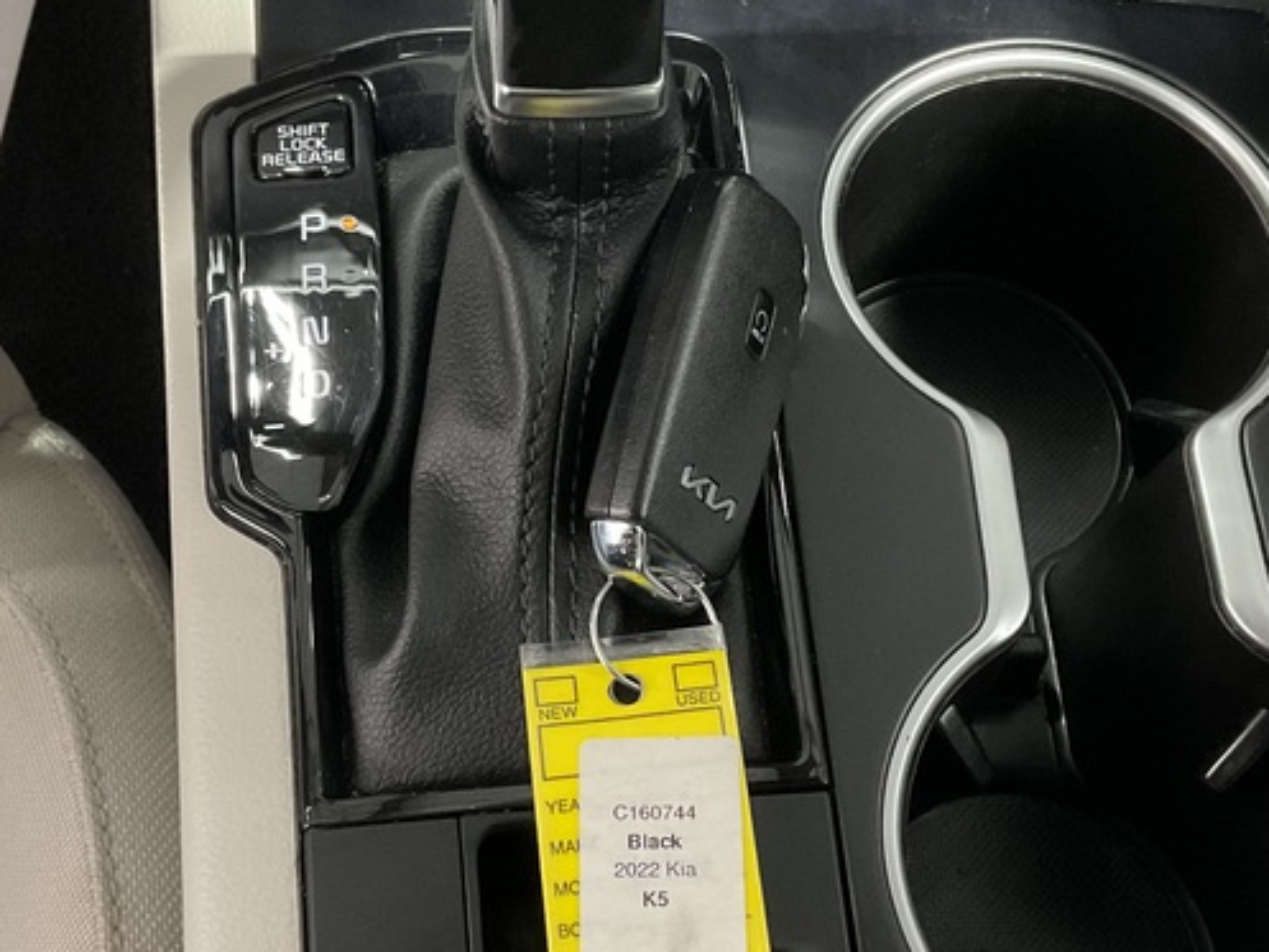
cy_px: 482
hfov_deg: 34.3
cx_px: 643
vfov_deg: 26.1
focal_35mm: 56
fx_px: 2053
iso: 320
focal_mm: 3
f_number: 1.8
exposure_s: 1/30
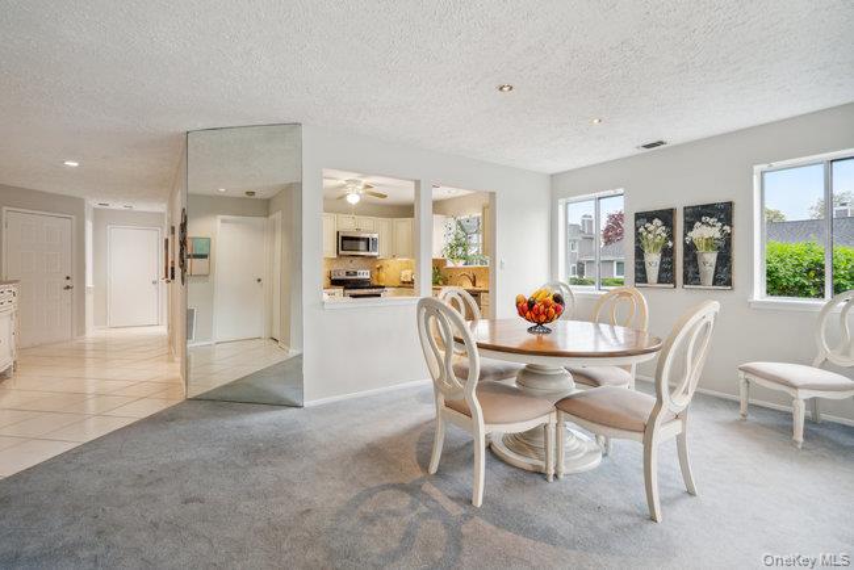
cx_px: 427
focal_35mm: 16
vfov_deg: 73.8
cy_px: 285
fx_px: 380
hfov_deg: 96.7
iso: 1000
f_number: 5.6
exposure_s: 1/80
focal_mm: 16
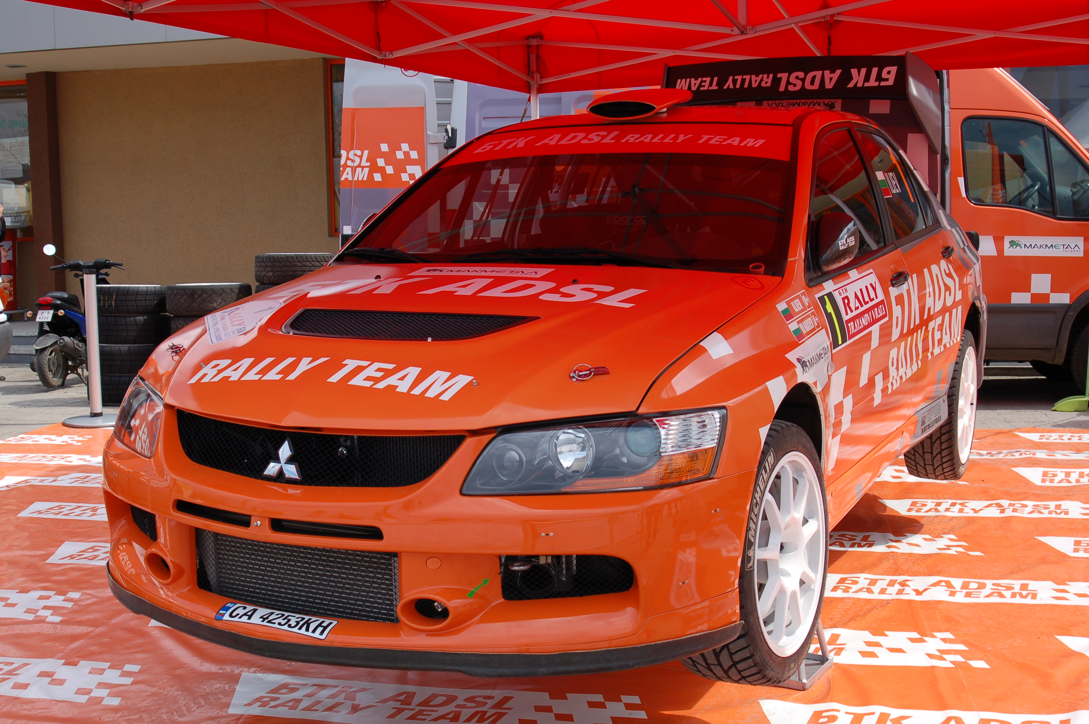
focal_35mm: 42
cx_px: 544
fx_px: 1269
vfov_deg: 31.8
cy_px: 362
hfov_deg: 46.4
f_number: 9
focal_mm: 28
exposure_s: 1/320
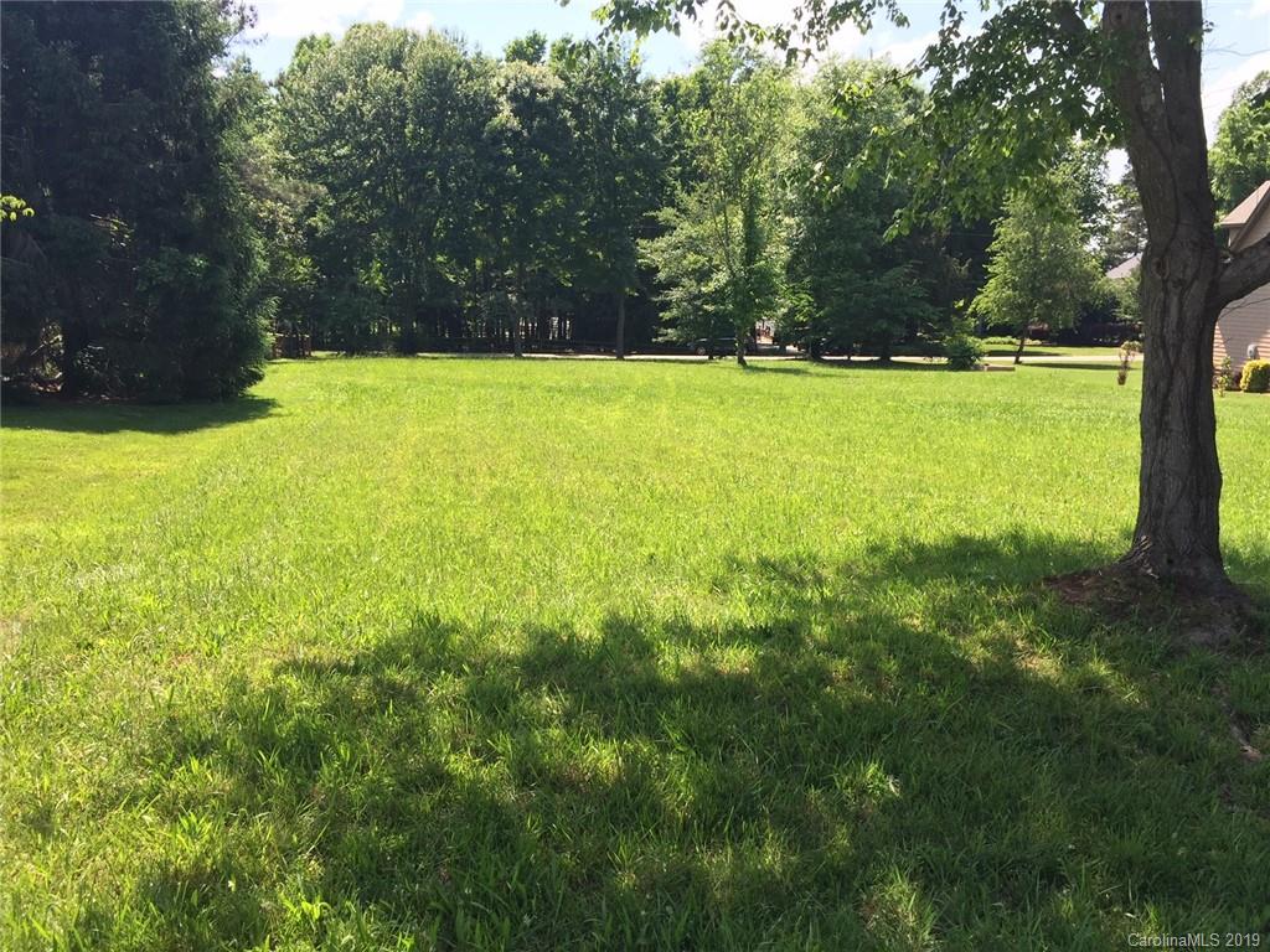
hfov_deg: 61.7
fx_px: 1064
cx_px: 635
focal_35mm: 29
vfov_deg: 48.2
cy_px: 476
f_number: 2.2
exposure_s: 1/628
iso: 32
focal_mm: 4.15
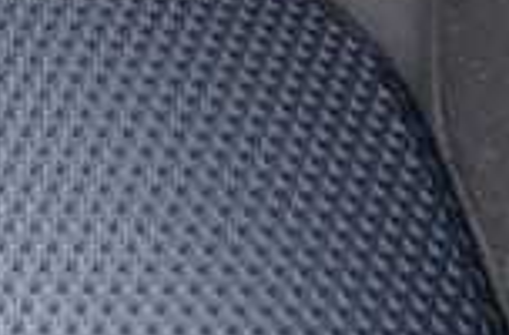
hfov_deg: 11.1
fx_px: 2225
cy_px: -183
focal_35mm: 158
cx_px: -693
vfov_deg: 8.4
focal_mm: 20
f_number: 3.8
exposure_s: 1/50
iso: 800
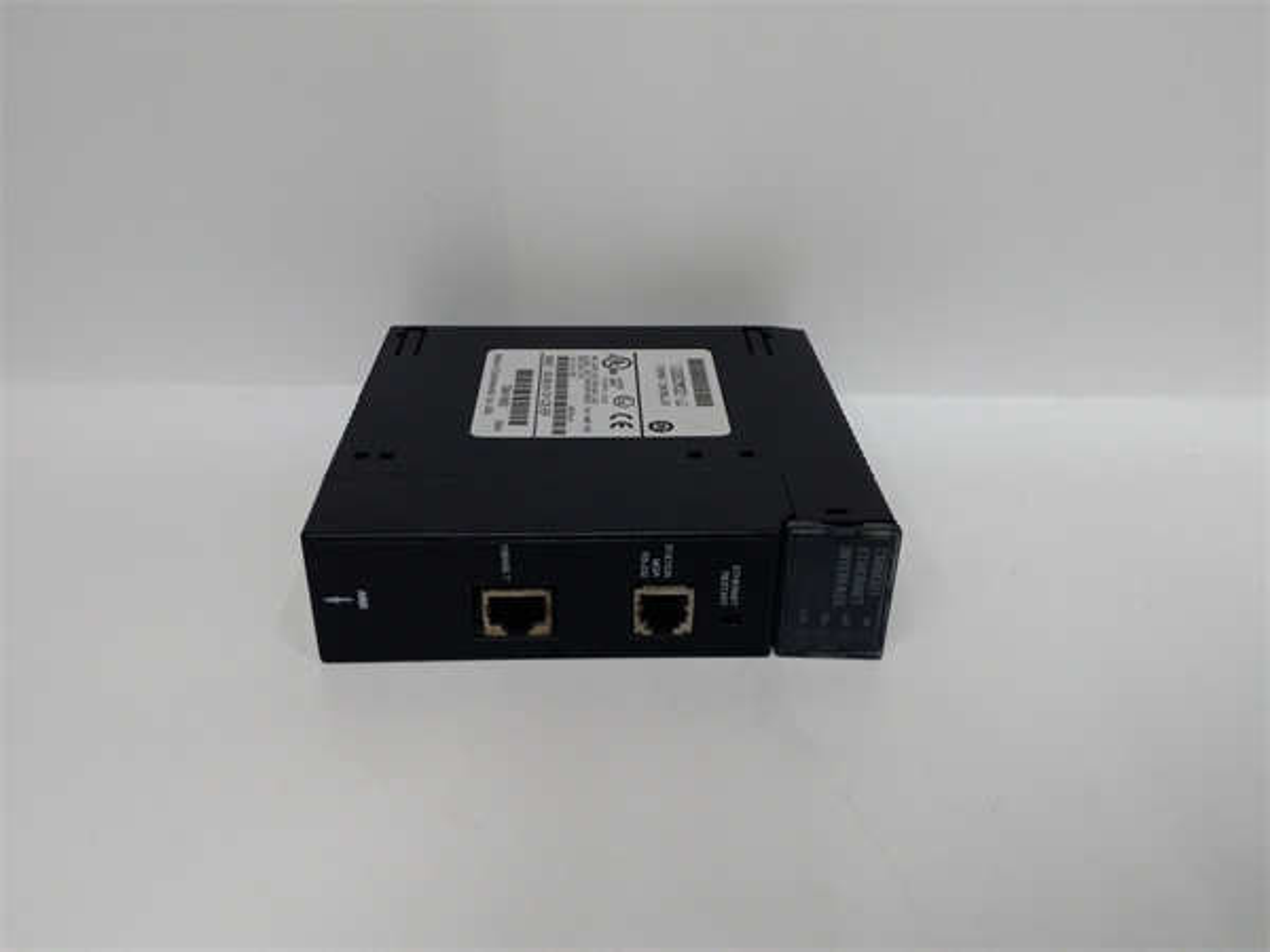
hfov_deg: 65.3
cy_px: 476
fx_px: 991
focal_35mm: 27
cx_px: 635
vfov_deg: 51.4
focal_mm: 3.79
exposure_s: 1/33
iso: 238
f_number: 2
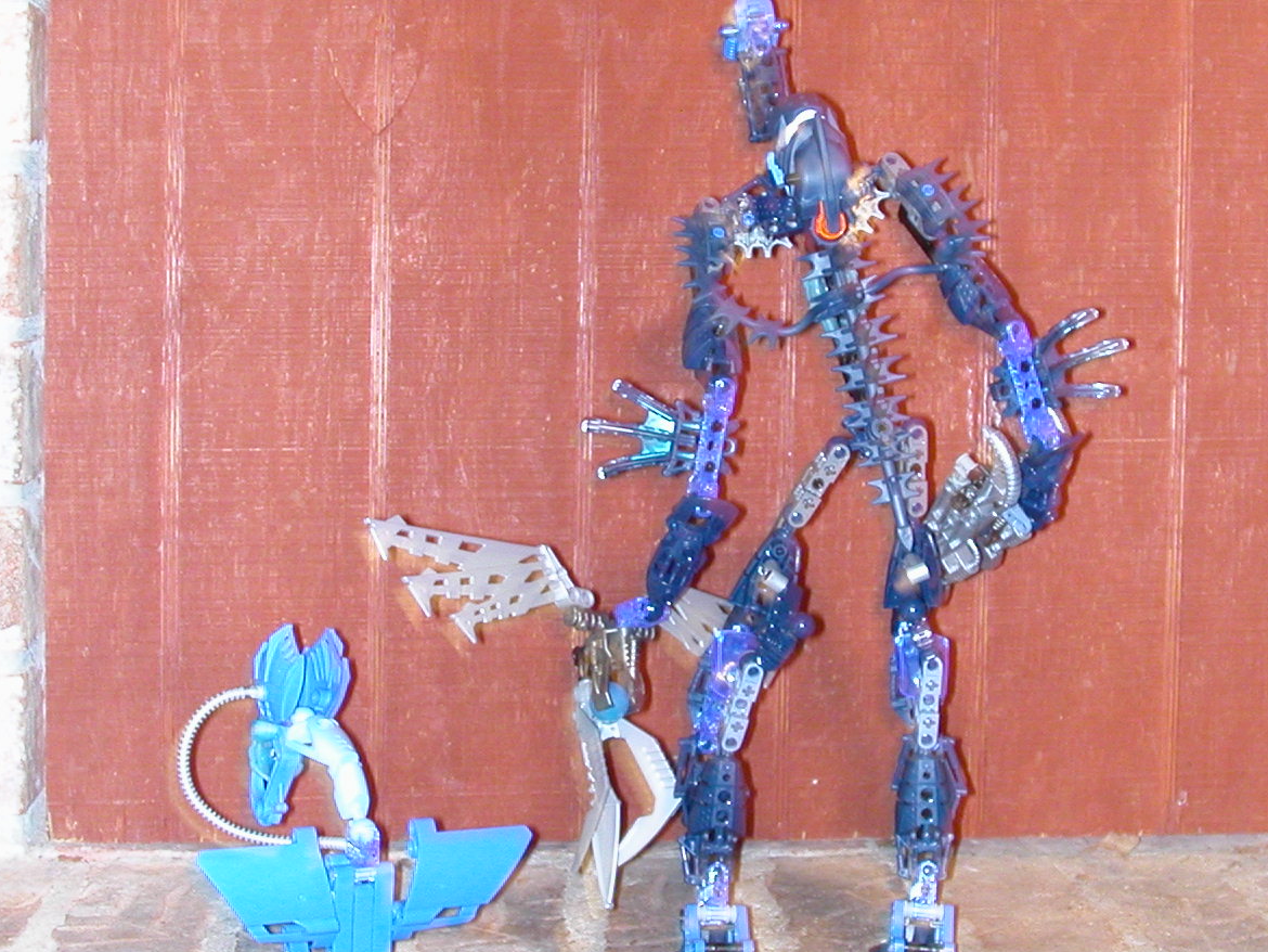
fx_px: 2455
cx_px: 755
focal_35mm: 67
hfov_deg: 28.9
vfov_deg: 21.9
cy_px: 477
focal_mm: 7.5
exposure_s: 1
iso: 200
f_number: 3.2
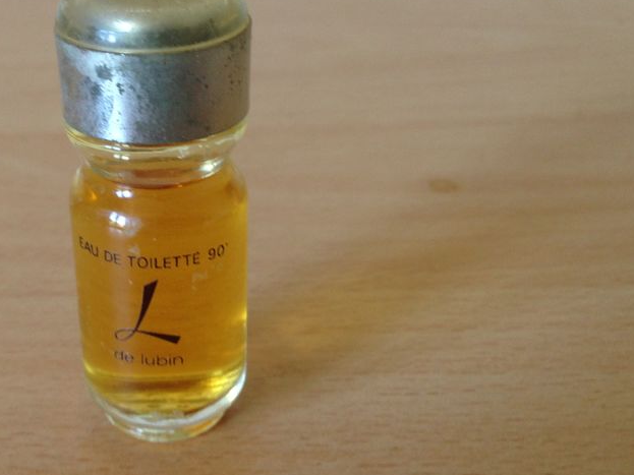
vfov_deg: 27.5
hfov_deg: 35.4
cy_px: 237
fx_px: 971
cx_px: 162
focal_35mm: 53
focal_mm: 4.13
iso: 64
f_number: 2.4
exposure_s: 1/20
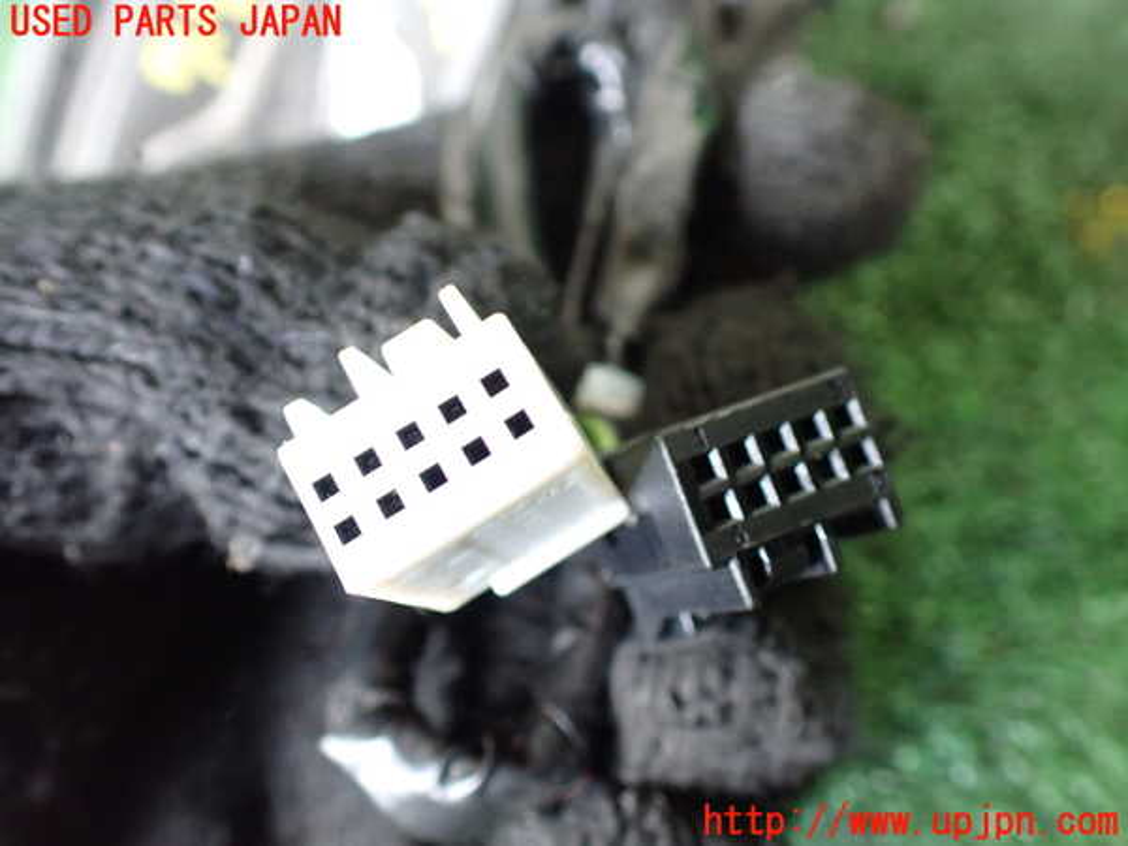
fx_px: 978
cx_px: 564
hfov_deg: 60.0
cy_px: 423
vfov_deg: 46.8
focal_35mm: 30
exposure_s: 1/30
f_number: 2.3
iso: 1000
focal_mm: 5.4
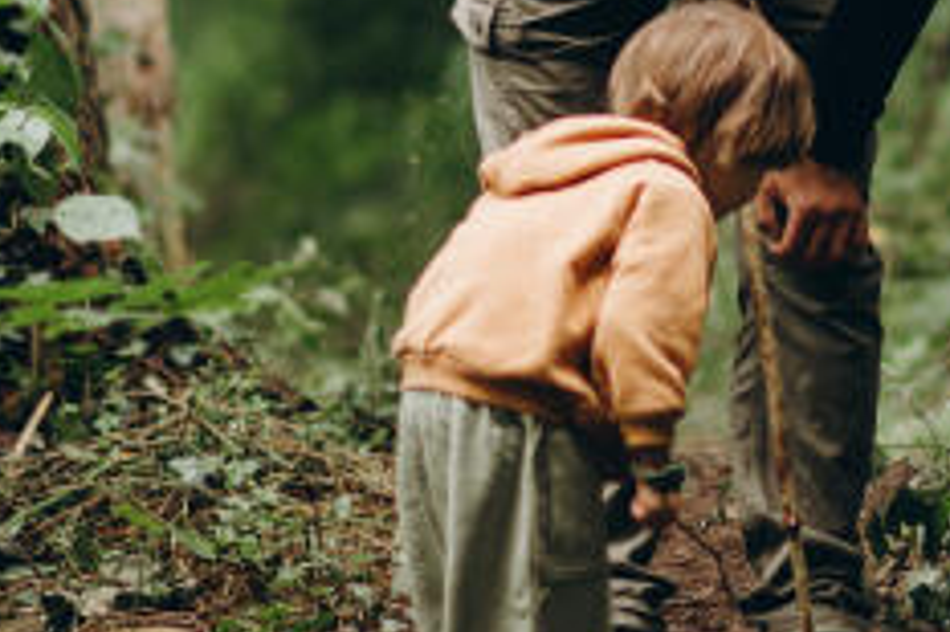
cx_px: 846
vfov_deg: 3.4
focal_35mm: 402
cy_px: 47
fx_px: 10589
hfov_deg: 5.1
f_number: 2
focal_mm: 85
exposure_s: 1/250
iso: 200
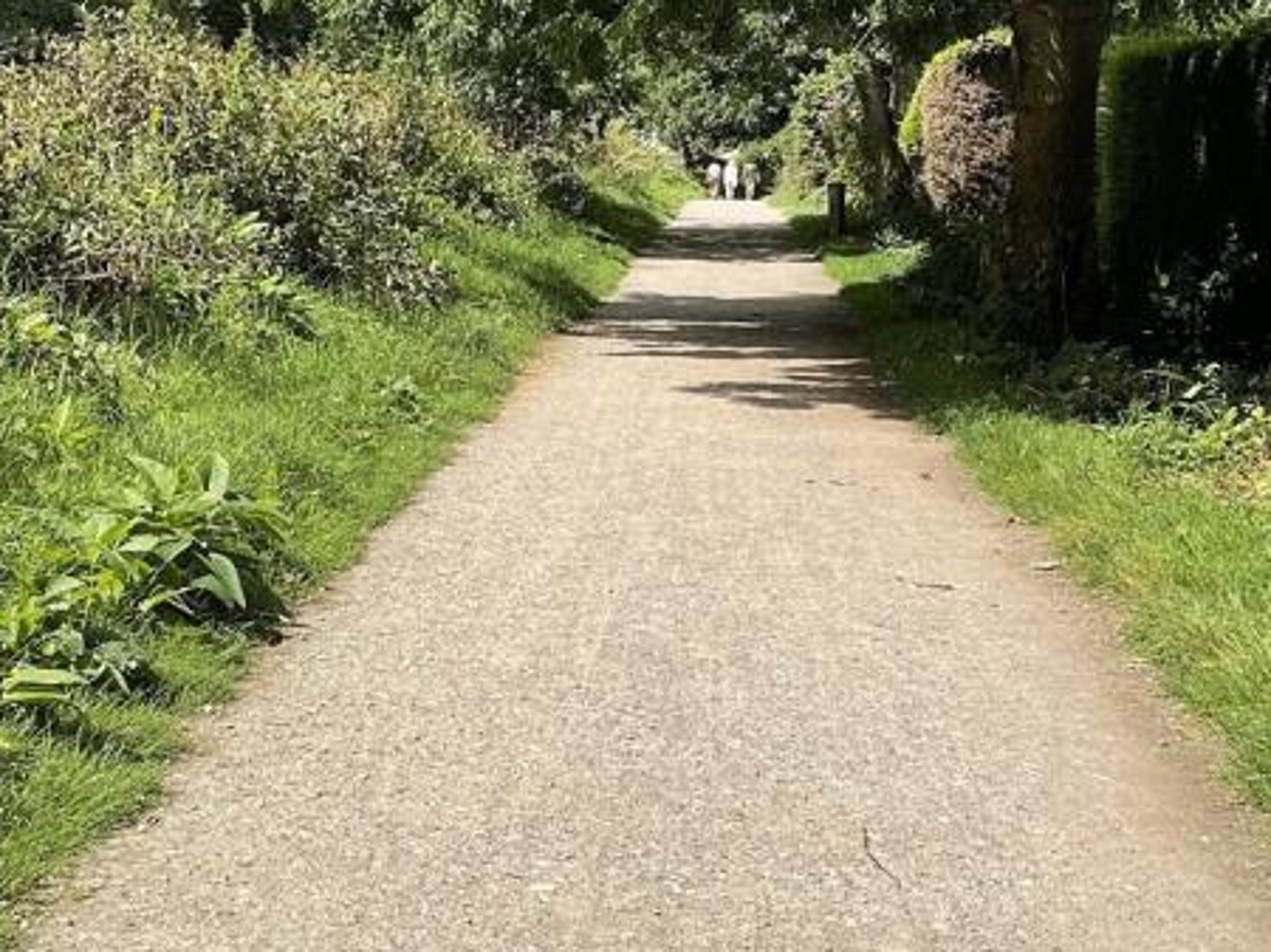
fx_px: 2422
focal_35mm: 66
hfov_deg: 29.4
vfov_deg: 22.2
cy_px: 424
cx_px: 551
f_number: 1.8
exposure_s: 1/1342
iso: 16
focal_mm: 3
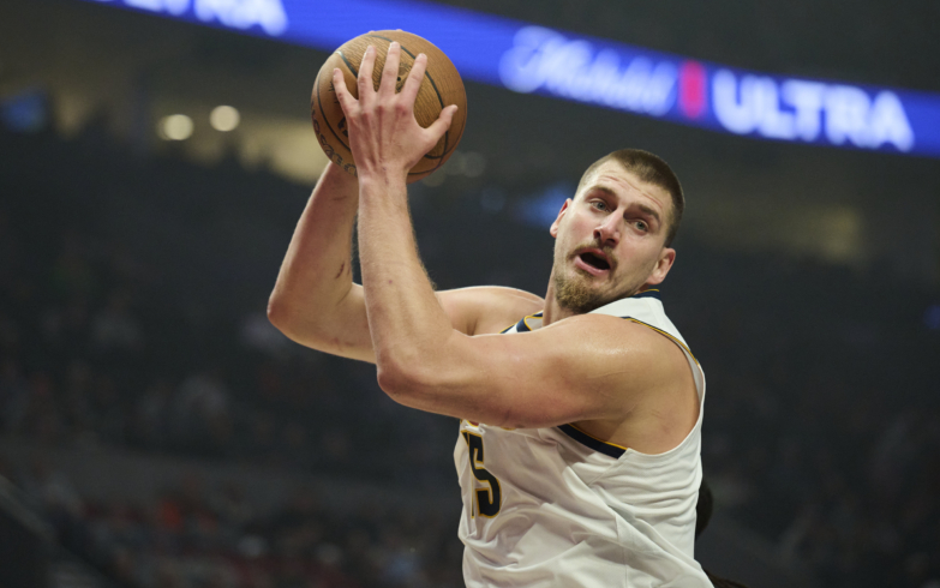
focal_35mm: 123
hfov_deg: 17.0
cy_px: 309
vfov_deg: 10.7
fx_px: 3152
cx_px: 469
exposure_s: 1/1919
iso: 4000
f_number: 2.8
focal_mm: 120
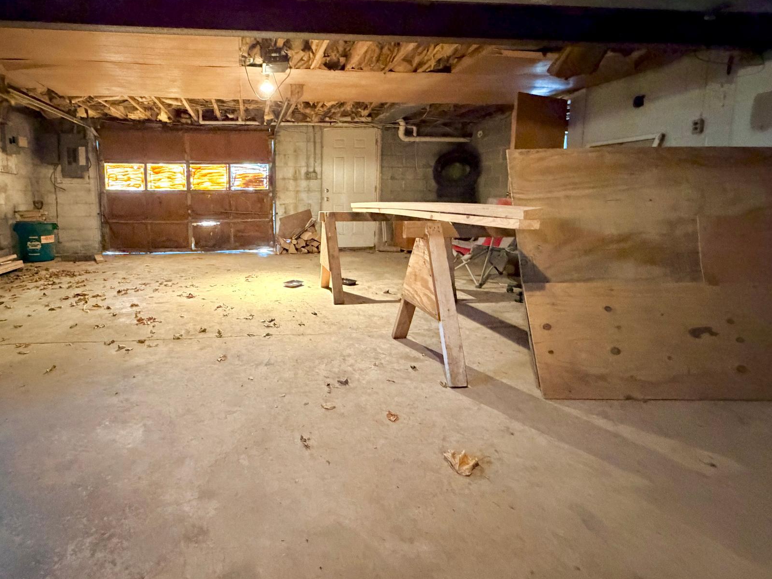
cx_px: 286
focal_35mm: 18
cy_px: 242
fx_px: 401
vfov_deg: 71.1
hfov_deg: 85.9
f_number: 2.2
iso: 1250
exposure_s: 1/30
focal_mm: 2.22
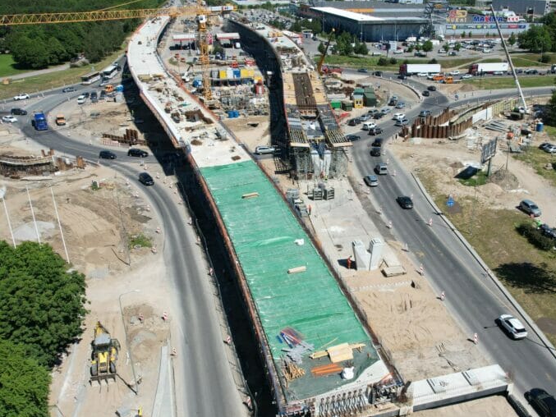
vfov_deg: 44.2
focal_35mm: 32
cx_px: 341
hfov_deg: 56.3
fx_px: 514
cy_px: 220
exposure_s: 1/2000
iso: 100
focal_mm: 8.38
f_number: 2.8
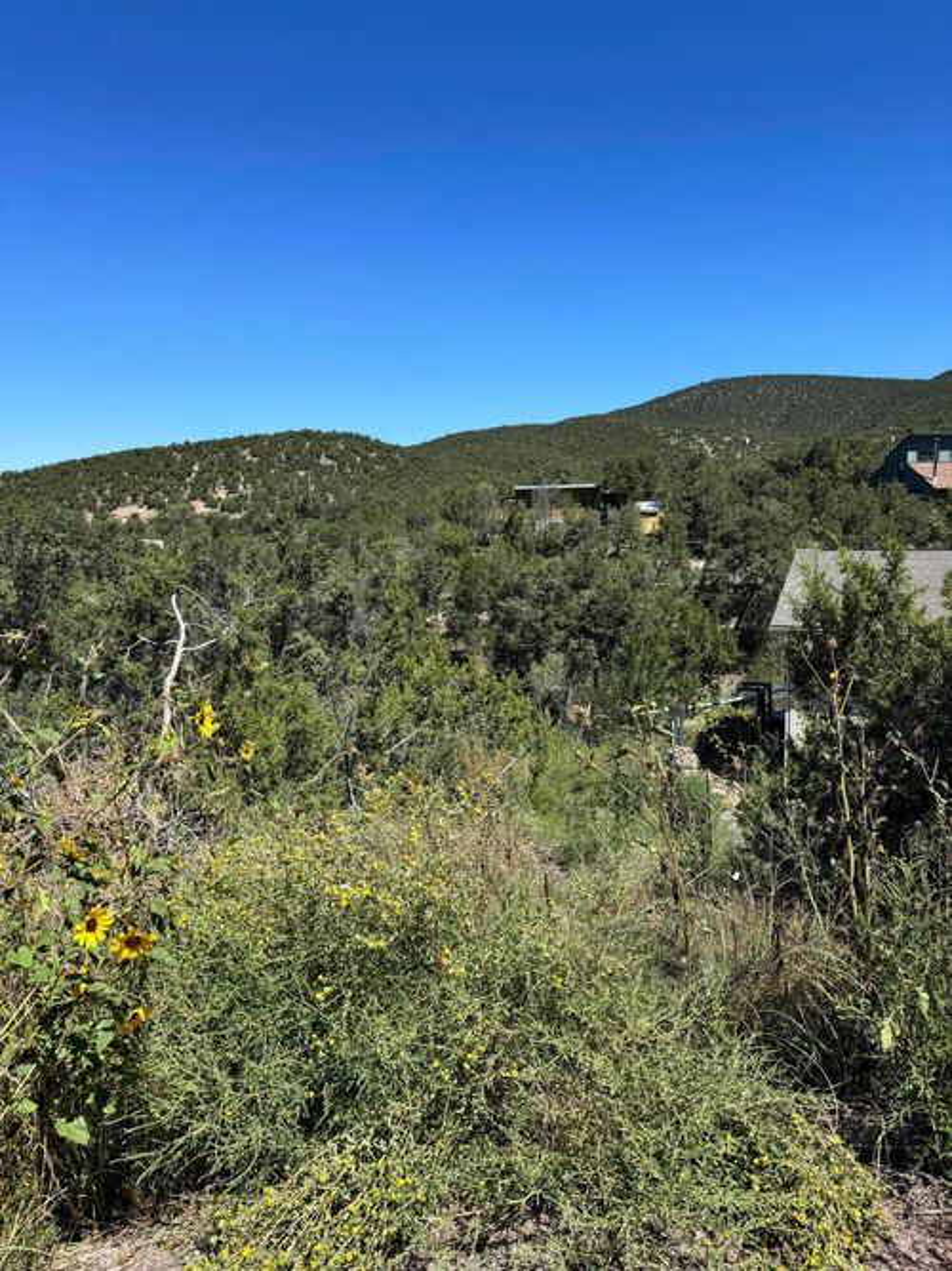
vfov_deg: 71.6
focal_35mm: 24
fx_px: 880
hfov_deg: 56.8
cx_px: 476
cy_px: 636
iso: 80
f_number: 1.78
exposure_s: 1/3802
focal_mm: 6.76
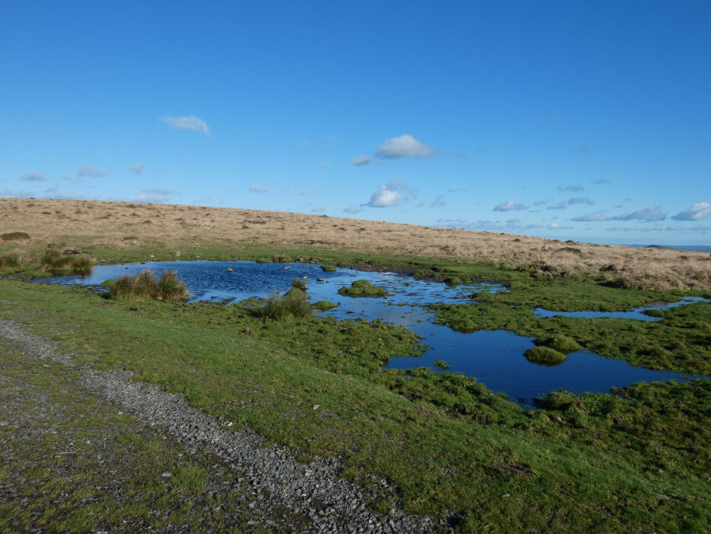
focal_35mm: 30
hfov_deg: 60.0
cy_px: 267
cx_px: 356
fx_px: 616
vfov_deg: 46.8
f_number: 4
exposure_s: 1/1000
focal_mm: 5.3
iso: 80
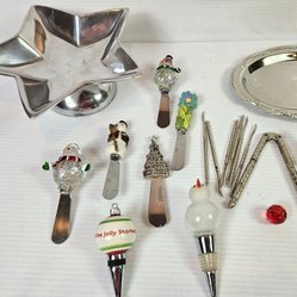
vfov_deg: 57.3
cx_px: 193
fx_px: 272
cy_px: 152
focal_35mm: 28
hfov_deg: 56.3
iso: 100
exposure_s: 1/120
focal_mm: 5.4
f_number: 1.8
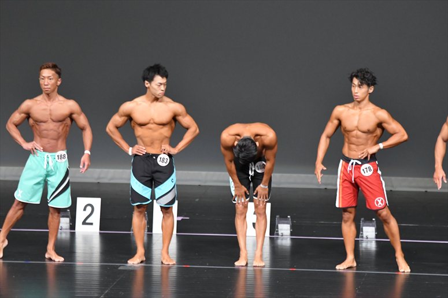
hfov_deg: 7.2
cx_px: 224
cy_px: 149
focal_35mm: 285
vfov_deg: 4.8
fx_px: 3545
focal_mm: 190
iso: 5000
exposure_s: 1/400
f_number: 5.6
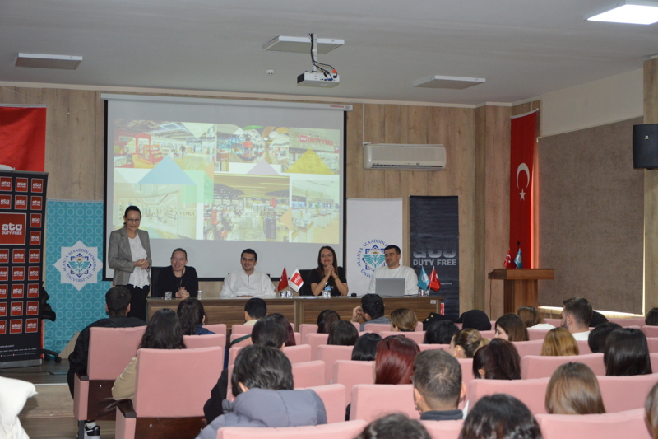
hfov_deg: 33.4
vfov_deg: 22.6
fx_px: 1096
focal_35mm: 60
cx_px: 329
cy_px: 220
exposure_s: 1/60
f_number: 4.5
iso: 1400
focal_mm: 40
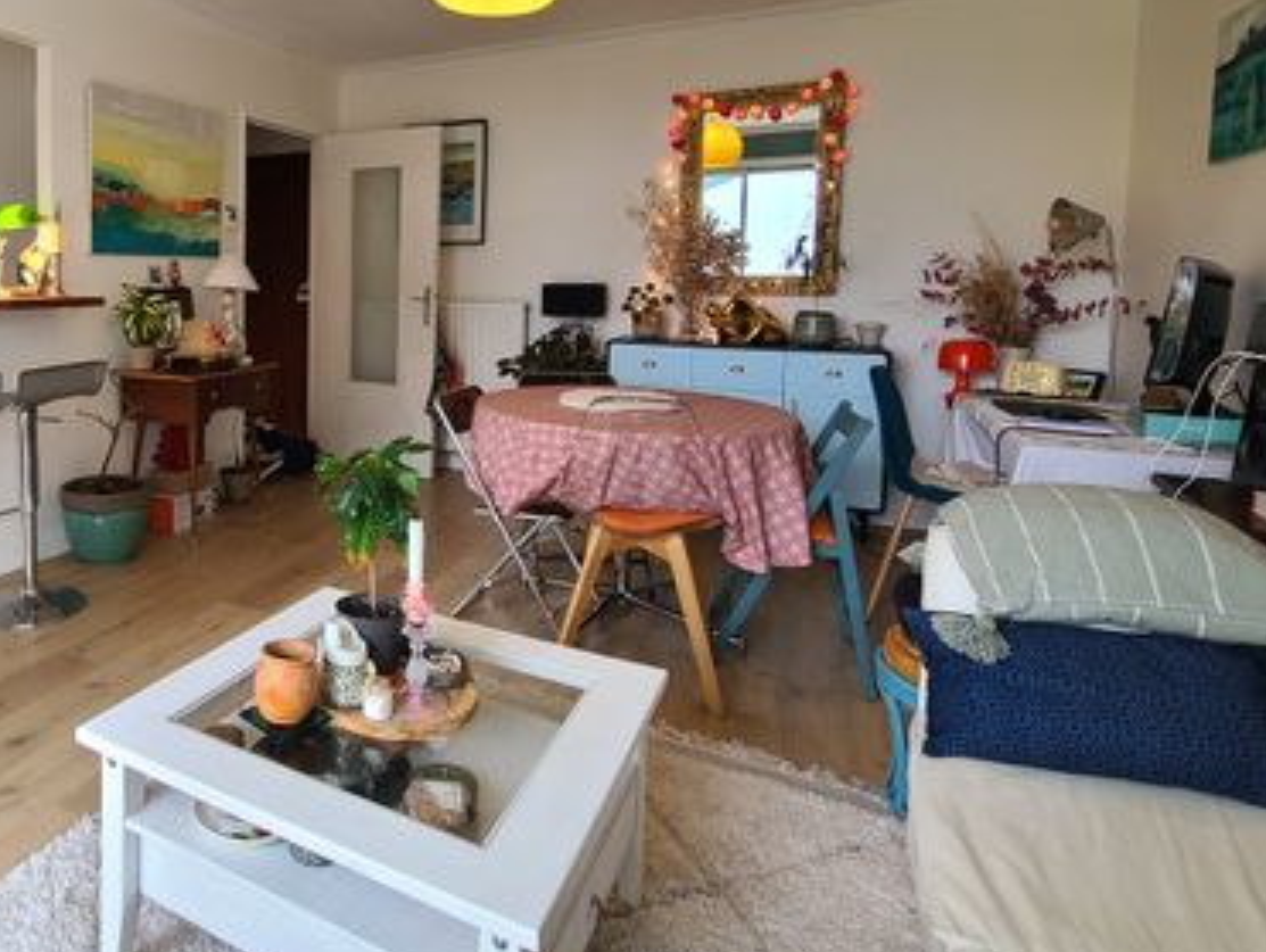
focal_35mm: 21
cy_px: 324
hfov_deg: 72.7
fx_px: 769
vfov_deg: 62.1
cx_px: 297
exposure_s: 1/50
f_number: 2.2
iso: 160
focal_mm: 2.2
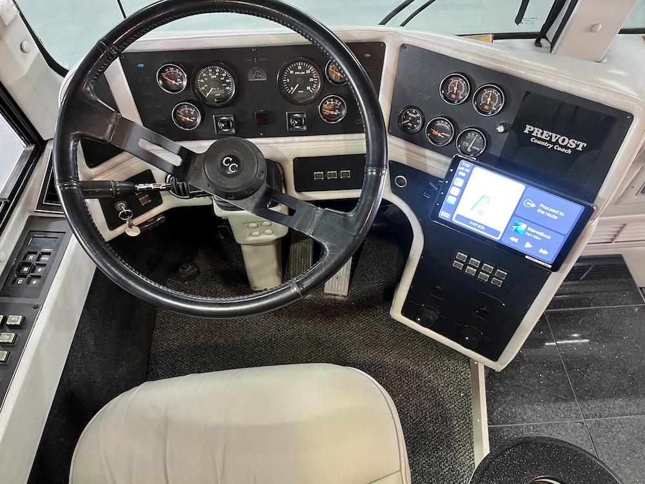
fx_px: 484
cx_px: 322
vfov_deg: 53.1
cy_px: 242
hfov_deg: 67.3
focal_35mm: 26
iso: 400
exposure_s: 1/40
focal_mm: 5.7
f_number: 1.5
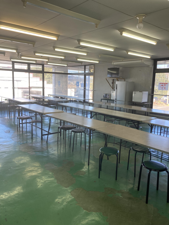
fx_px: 182
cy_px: 112
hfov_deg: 49.7
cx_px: 84
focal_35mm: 28
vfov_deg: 63.4
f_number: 1.8
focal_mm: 3.99
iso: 50
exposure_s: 1/60
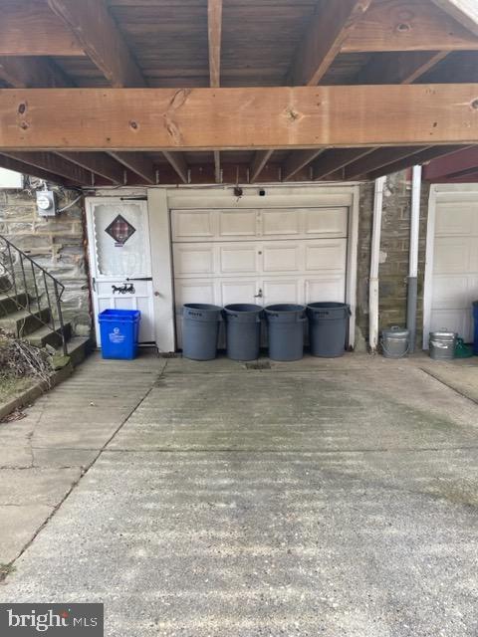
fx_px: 479
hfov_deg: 53.1
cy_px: 318
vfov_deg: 67.3
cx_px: 239
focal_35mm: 26
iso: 32
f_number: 1.6
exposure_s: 1/248
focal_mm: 4.2
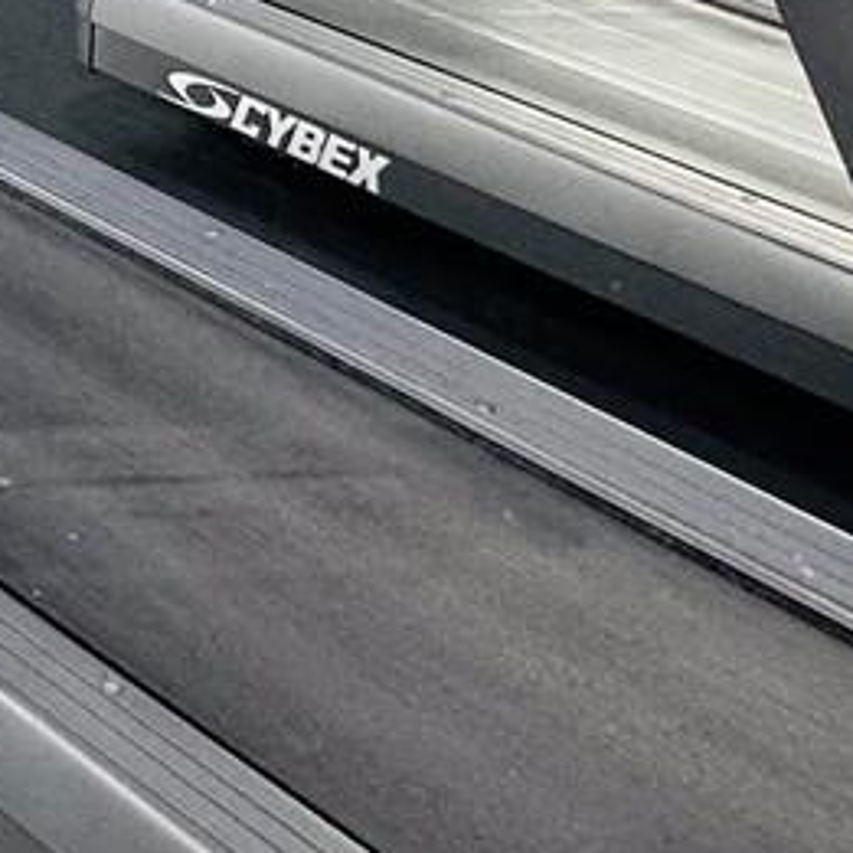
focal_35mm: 76
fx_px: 2119
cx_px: -677
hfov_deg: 18.1
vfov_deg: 16.7
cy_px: -886
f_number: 2.2
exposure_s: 1/120
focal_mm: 2.22
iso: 80
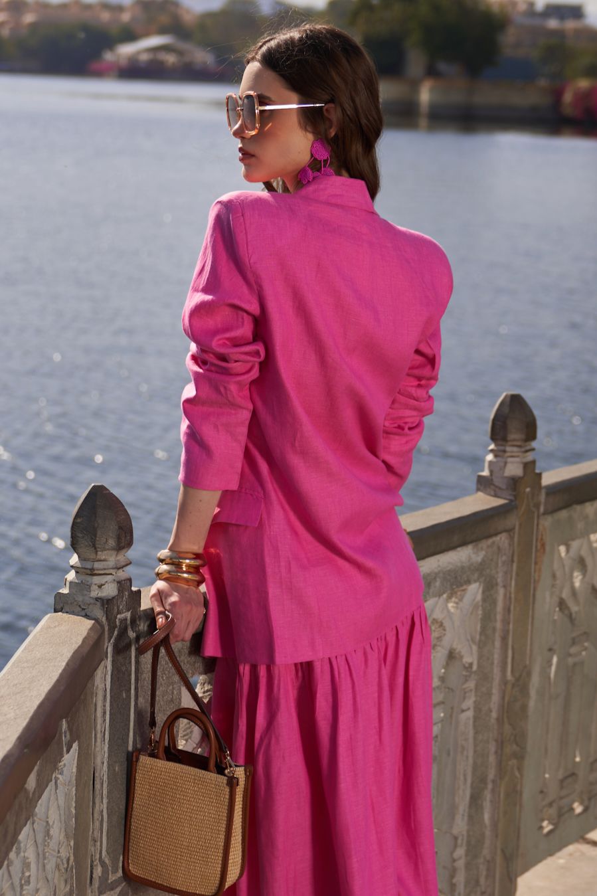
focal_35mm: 63
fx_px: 1567
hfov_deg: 21.6
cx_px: 298
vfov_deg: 31.9
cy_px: 448
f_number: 2.8
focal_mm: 42
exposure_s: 1/2500
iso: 50
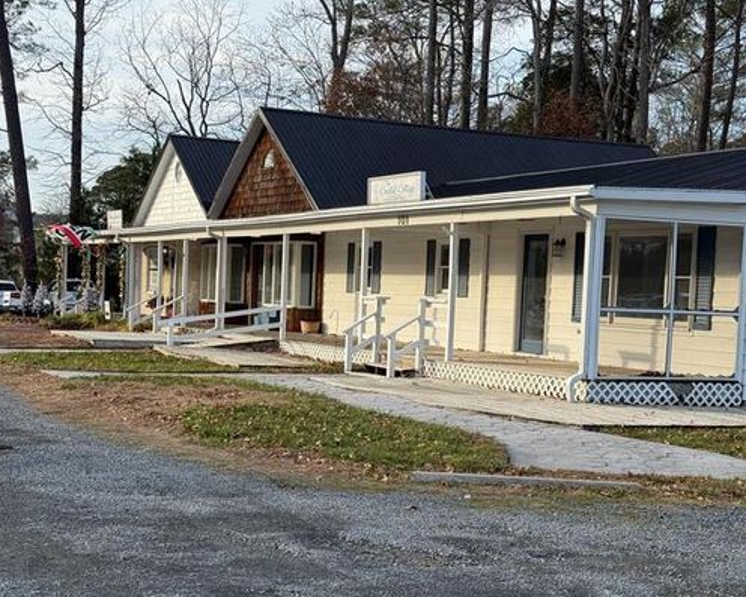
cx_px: 375
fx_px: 1391
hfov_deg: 30.0
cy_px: 381
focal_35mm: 63
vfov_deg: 24.1
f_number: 1.78
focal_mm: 6.76
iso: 64
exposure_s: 1/1429
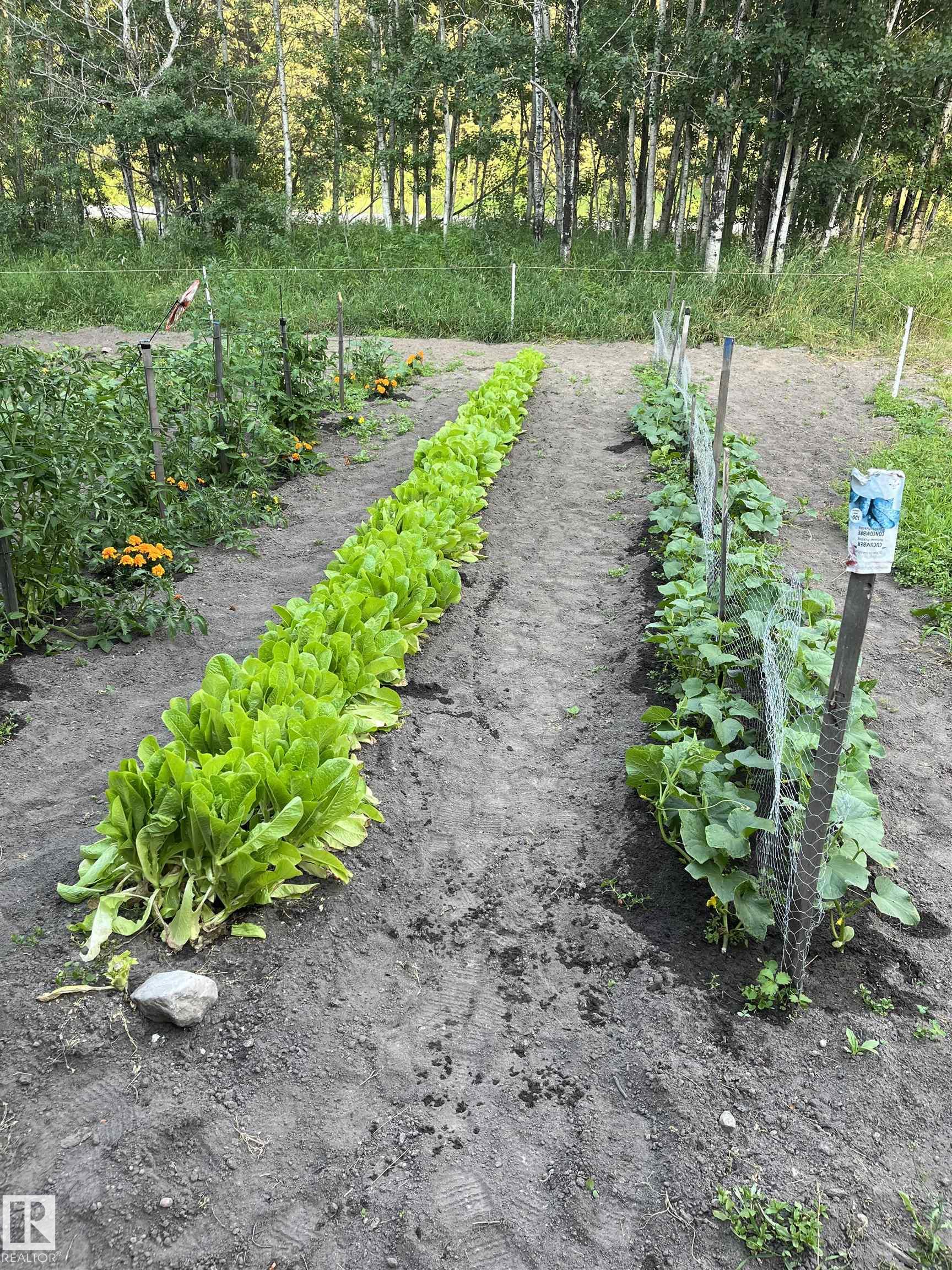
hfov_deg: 53.1
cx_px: 476
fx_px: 953
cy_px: 635
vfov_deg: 67.3
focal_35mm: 26
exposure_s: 1/195
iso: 40
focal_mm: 5.1
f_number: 1.6
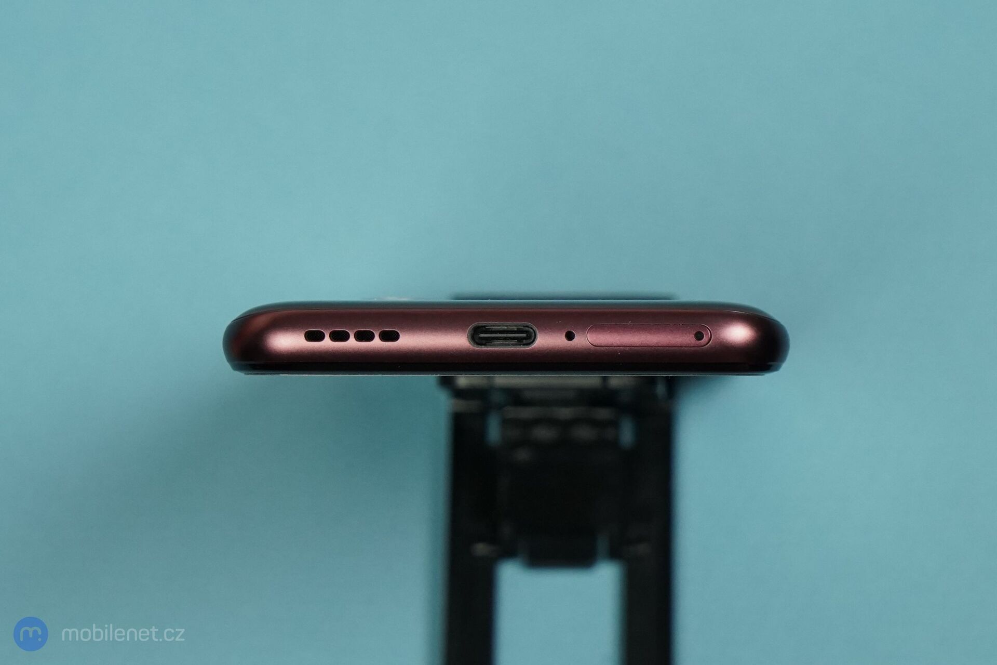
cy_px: 332
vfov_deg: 19.5
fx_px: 1938
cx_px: 498
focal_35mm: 70
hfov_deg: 28.8
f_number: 8
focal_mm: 70
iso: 2500
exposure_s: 1/160
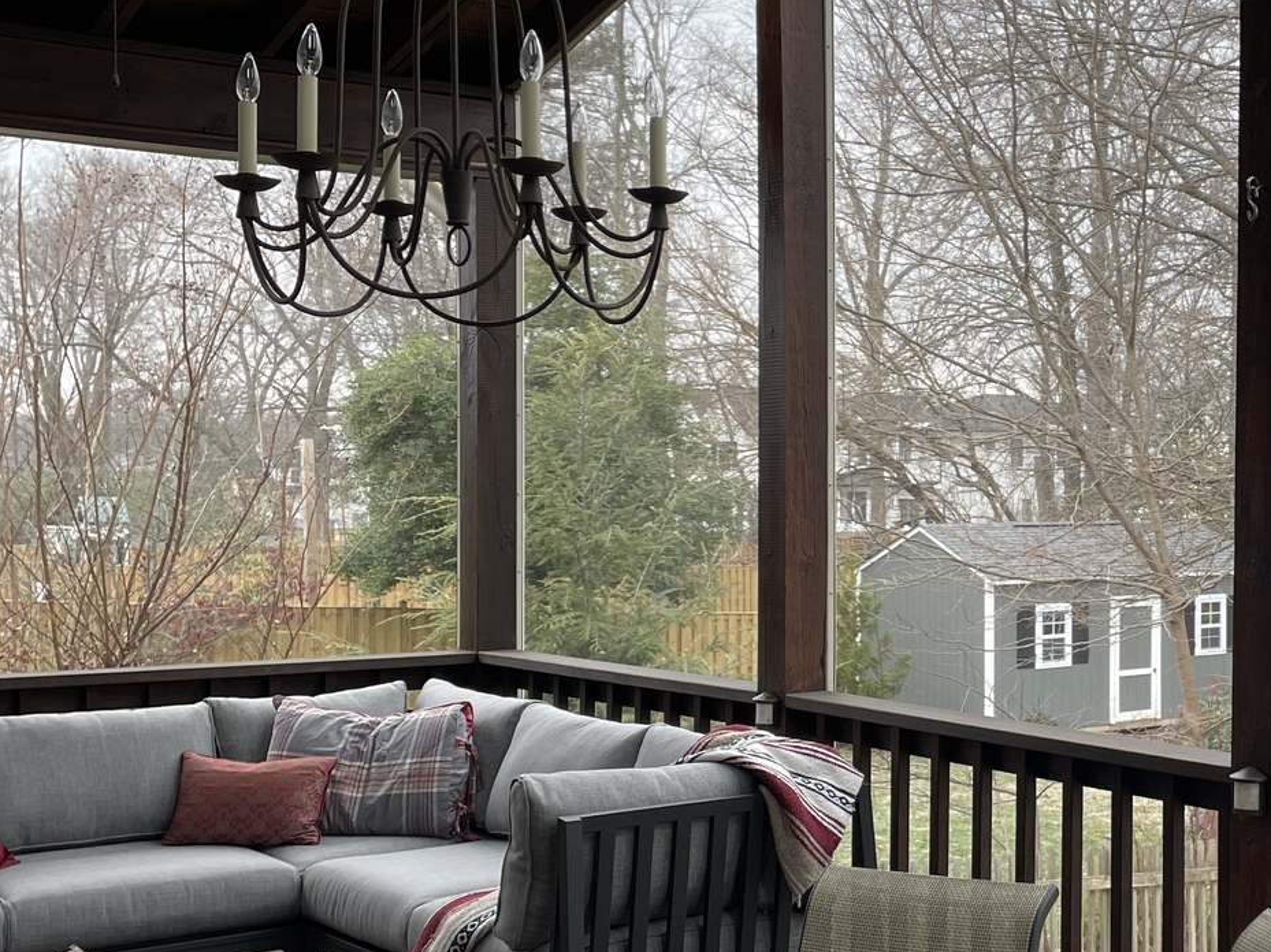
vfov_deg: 26.1
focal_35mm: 56
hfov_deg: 32.6
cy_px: 540
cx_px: 1146
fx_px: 2055
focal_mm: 4.2
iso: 40
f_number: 1.6
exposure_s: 1/121
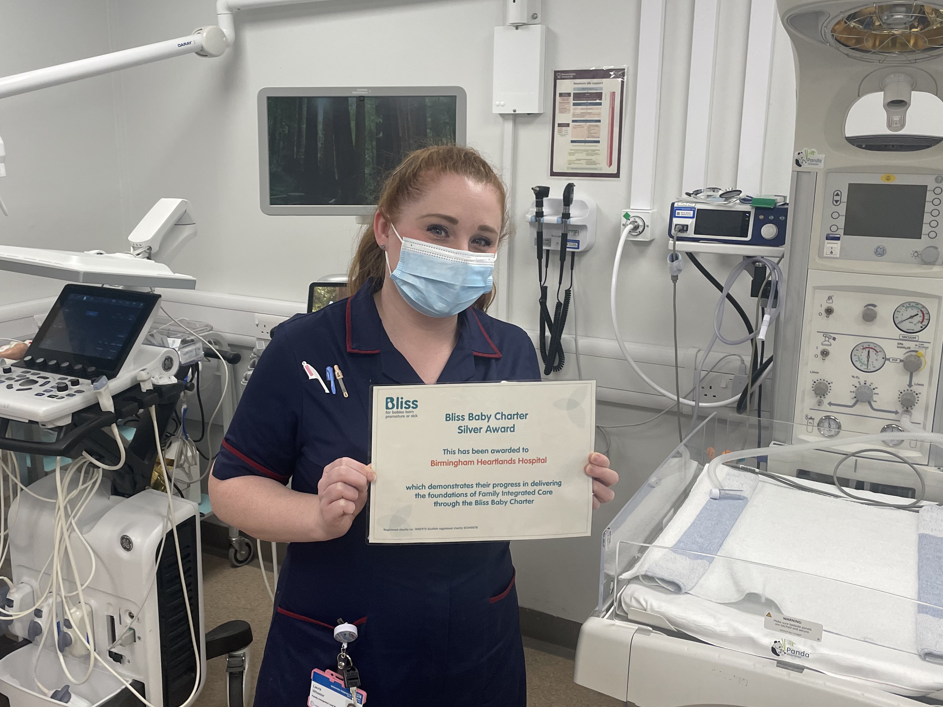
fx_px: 953
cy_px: 344
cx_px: 417
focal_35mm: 35
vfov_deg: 40.7
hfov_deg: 52.5
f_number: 1.6
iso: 125
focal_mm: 4.2
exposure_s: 1/100
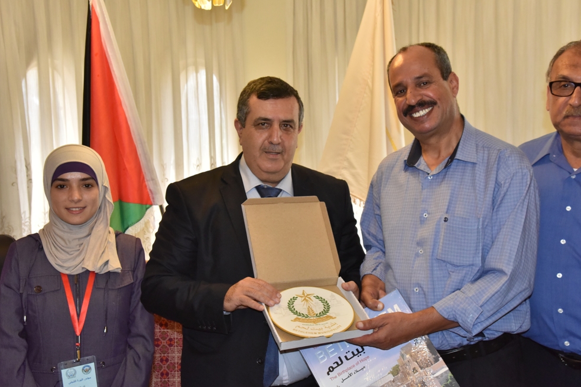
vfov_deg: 27.0
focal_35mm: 50
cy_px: 190
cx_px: 286
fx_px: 807
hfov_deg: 39.6
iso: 3200
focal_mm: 48
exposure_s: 1/250
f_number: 8
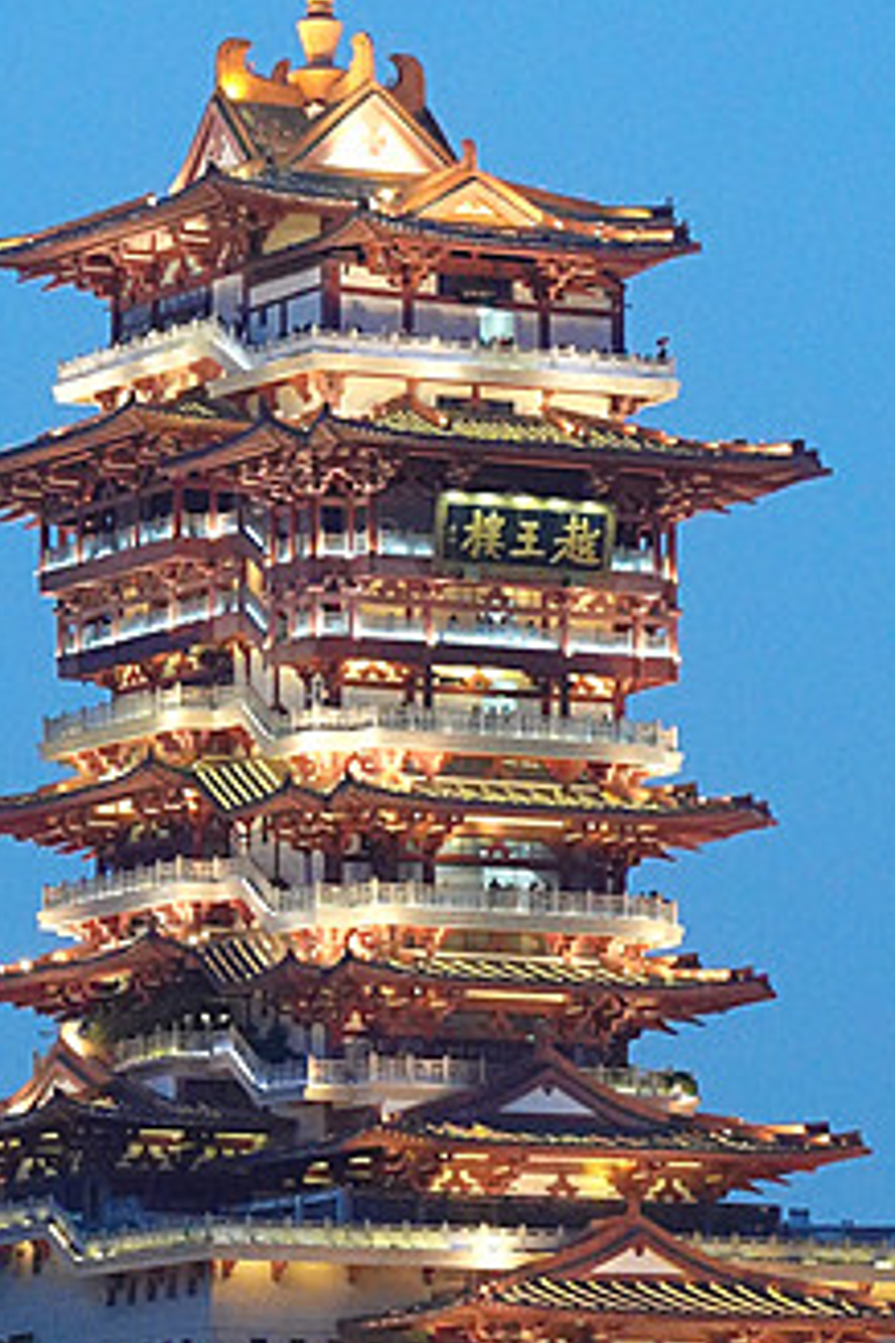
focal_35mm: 281
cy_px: 1010
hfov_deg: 4.9
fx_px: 10478
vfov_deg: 7.3
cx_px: 339
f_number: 4.5
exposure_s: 1/60
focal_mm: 41.93
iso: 3200
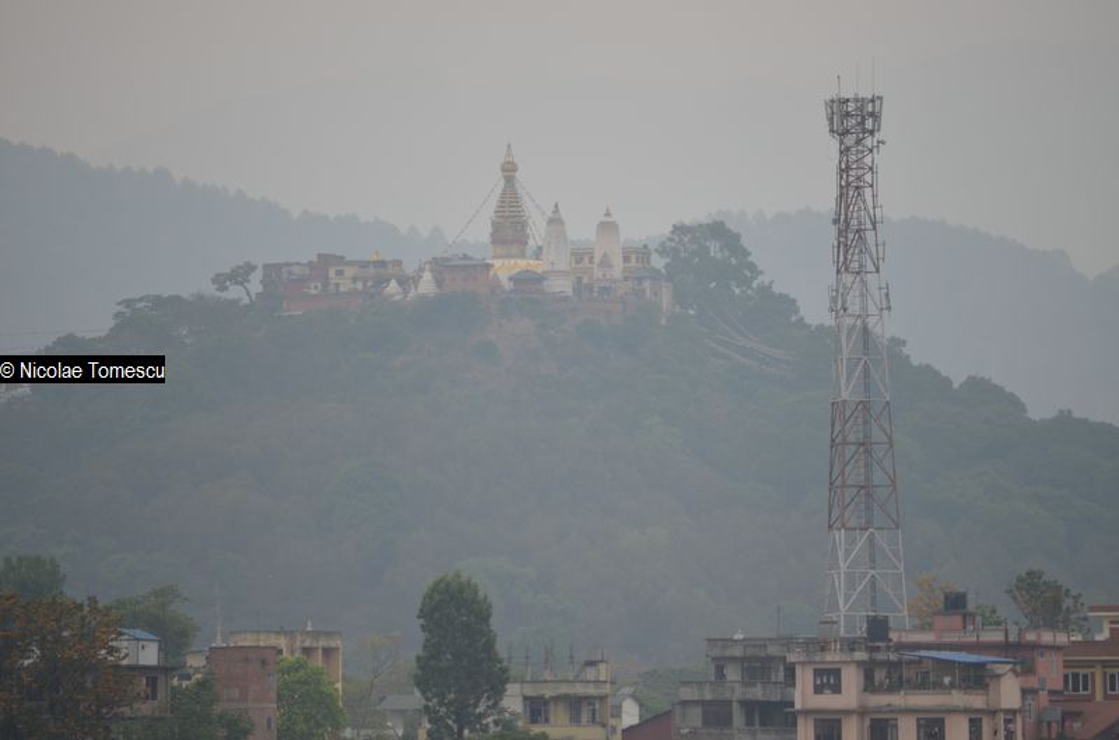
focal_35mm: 300
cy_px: 370
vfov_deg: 4.6
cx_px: 560
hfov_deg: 6.9
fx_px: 9301
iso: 200
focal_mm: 200
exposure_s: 1/500
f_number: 5.6
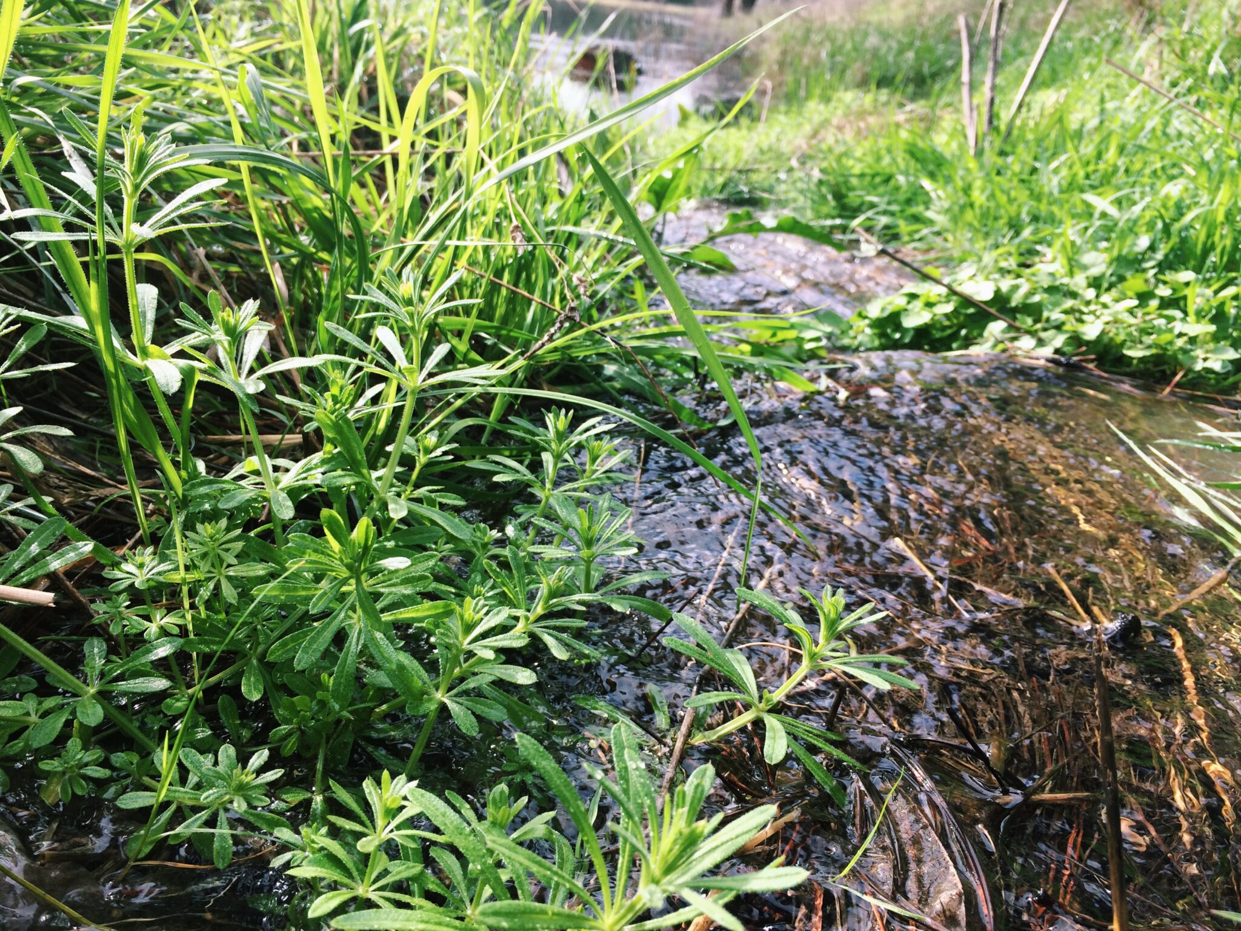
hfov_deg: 61.7
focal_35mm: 29
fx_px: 1040
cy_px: 466
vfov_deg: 48.2
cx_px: 620
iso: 32
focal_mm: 4.15
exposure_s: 1/471
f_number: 2.2
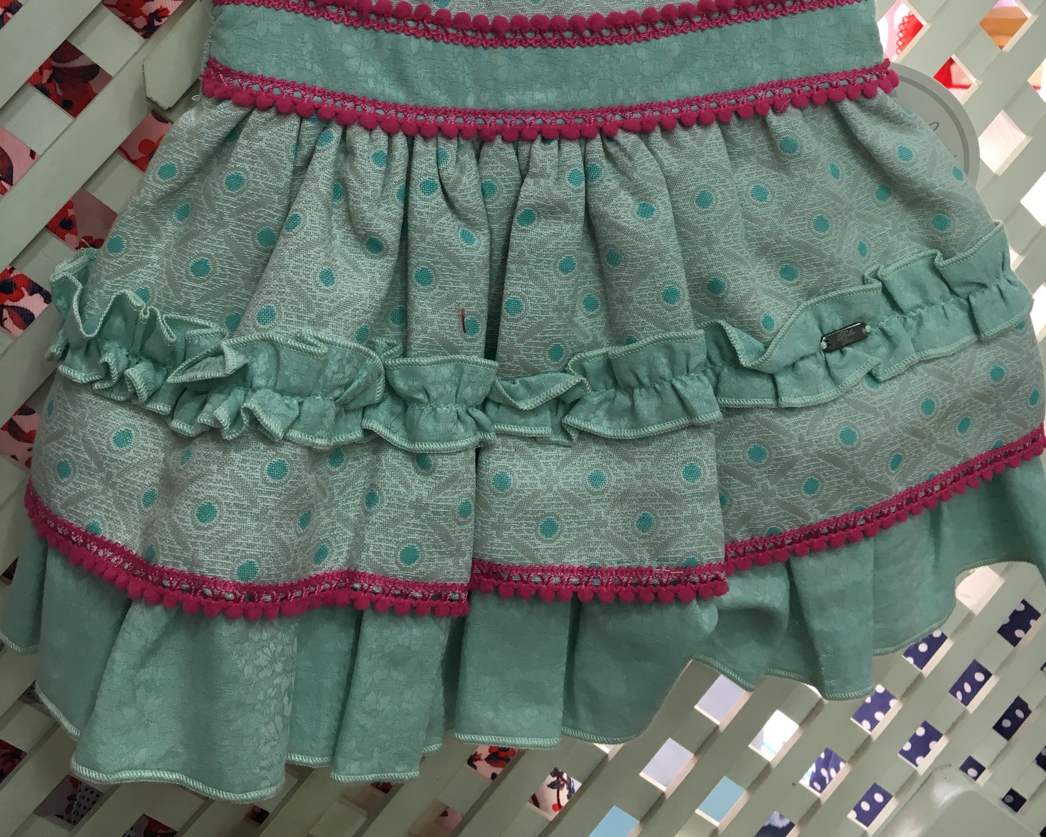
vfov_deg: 37.5
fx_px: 1177
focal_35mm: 38
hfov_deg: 47.9
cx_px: 524
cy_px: 148
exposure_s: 1/33
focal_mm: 4.15
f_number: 2.2
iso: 32
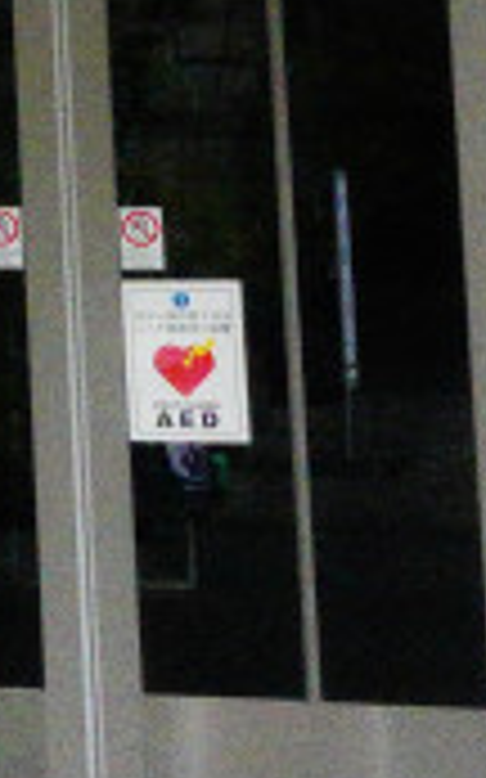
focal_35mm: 170
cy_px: -274
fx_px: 3606
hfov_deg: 6.8
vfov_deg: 11.9
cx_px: -1112
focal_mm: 9.4
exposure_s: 1/800
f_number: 4
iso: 2500
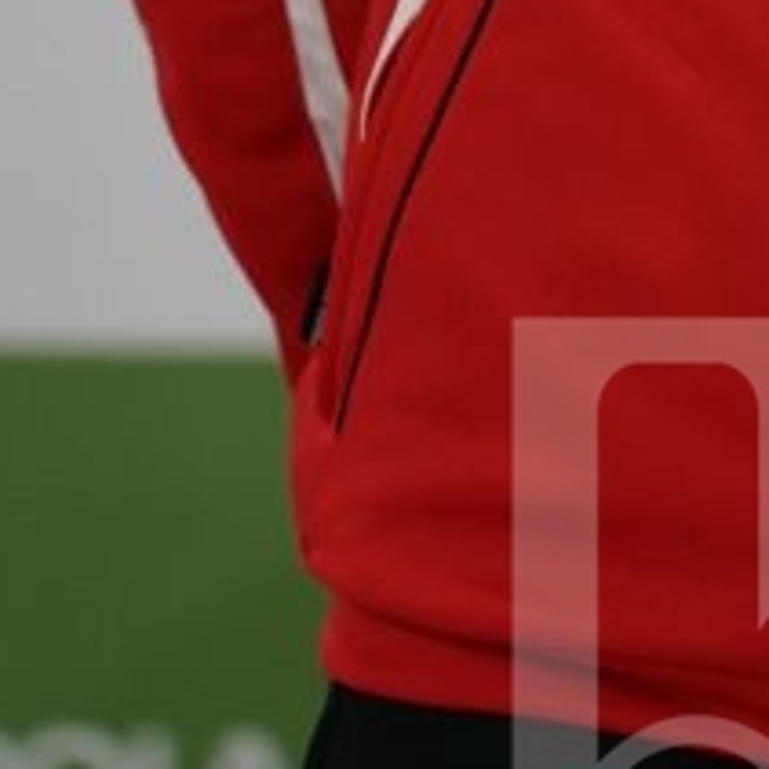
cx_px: 853
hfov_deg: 1.8
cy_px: -645
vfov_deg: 1.8
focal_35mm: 965
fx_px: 24254
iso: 800
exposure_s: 1/250
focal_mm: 200
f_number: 2.8
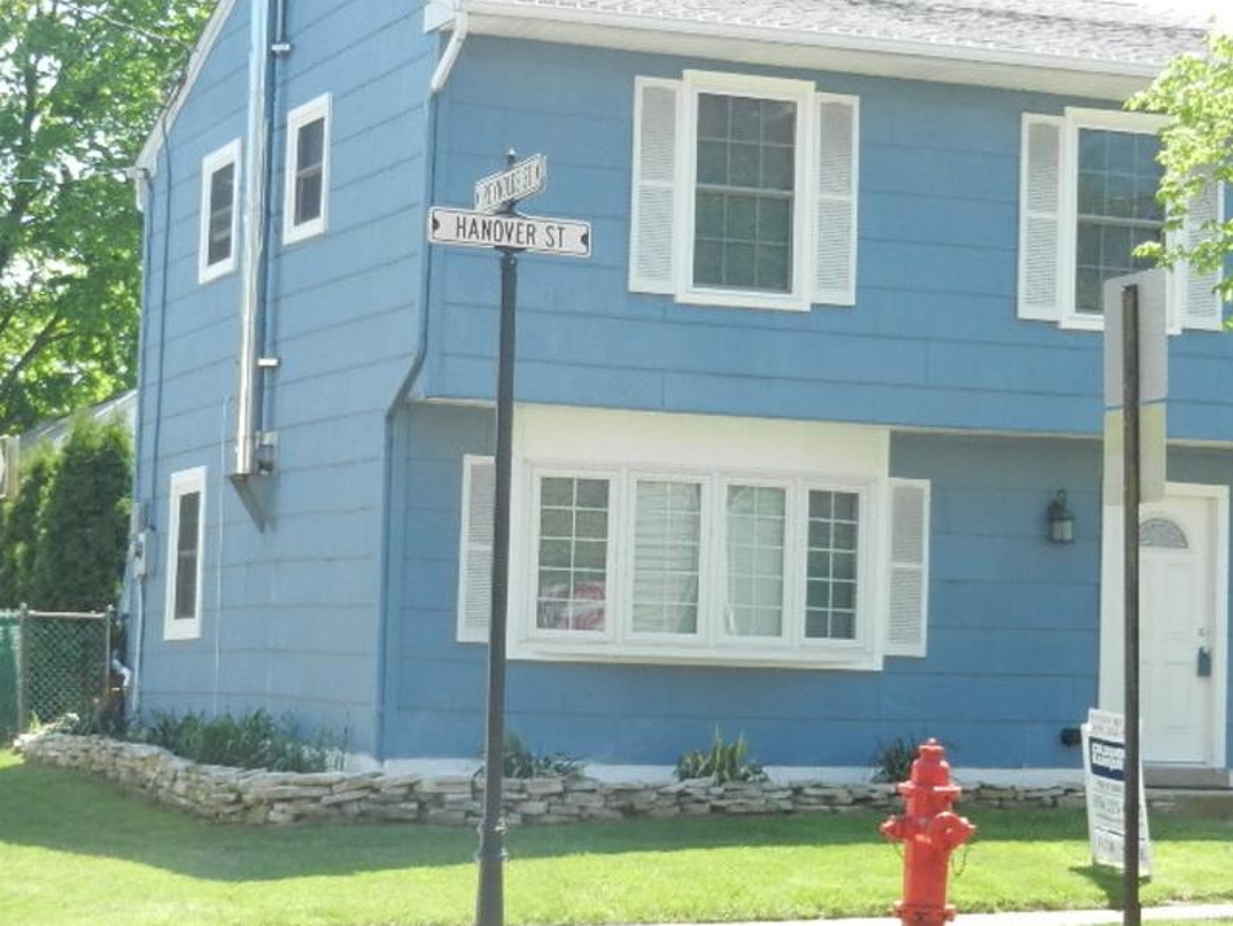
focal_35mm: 85
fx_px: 3029
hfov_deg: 23.0
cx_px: 550
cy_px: 441
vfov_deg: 17.4
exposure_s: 1/250
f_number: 4.4
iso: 160
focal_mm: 9.4
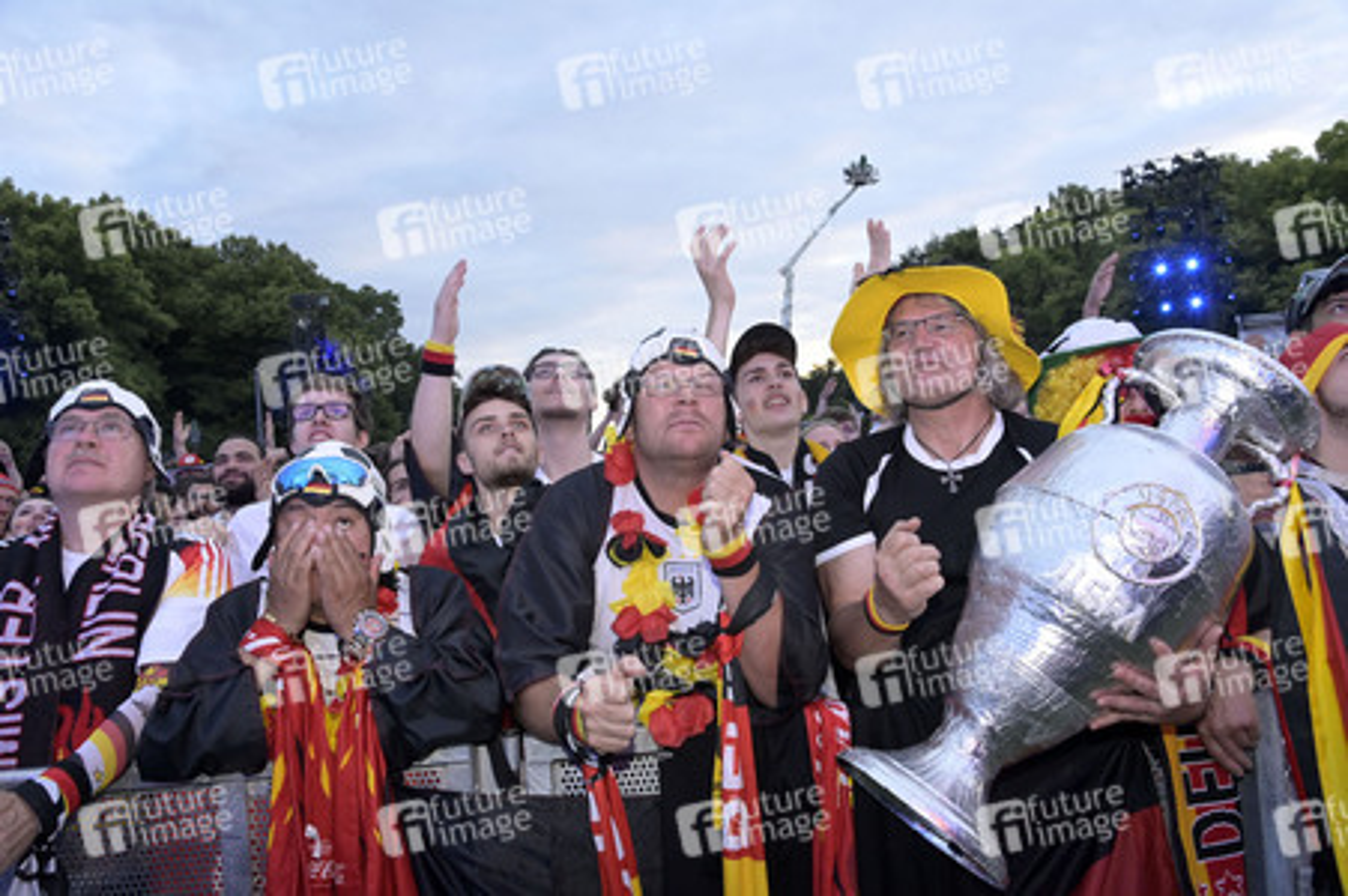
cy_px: 448
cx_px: 674
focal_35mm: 31
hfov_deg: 60.3
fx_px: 1160
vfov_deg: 42.3
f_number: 8
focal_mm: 31
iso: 4000
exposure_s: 1/200
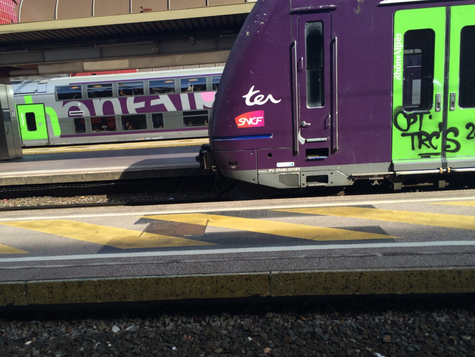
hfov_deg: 61.7
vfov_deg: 48.2
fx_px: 398
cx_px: 238
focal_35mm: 29
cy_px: 178
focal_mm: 4.15
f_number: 2.2
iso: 32
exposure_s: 1/912
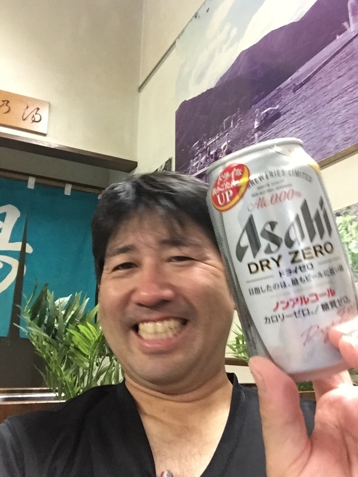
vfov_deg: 58.4
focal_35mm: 31
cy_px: 238
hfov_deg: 45.4
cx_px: 179
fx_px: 427
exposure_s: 1/30
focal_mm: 2.65
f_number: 2.2
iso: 320
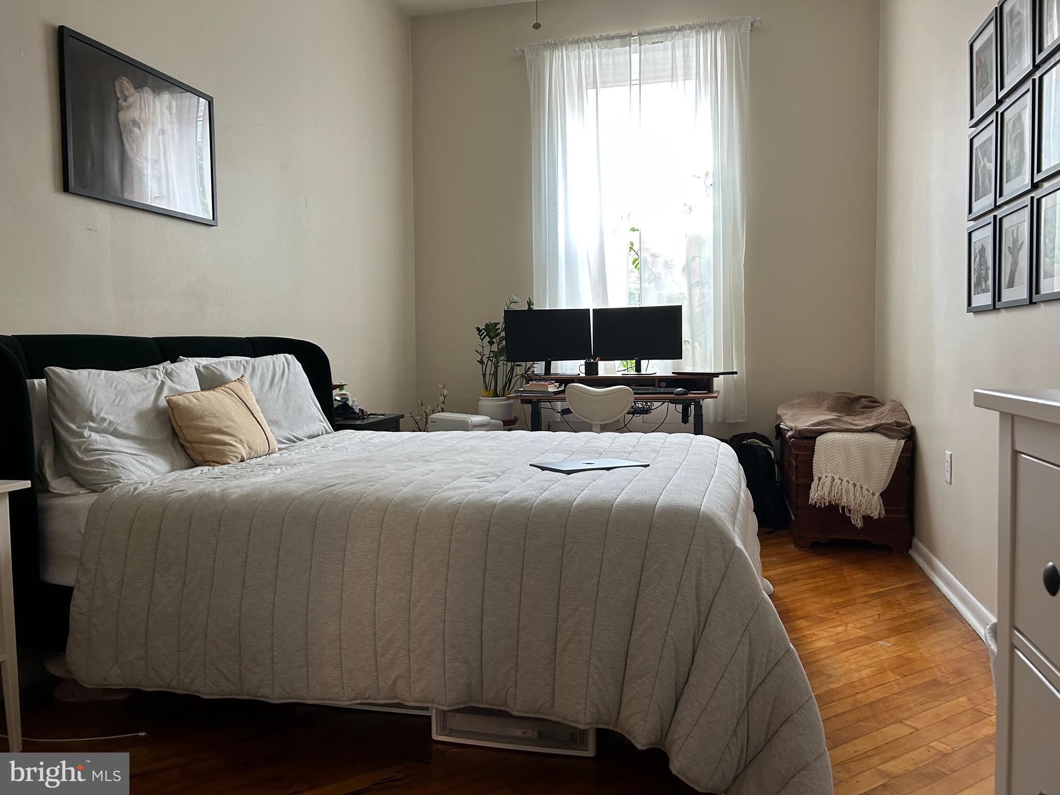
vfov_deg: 53.1
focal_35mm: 26
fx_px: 796
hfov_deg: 67.3
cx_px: 530
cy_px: 398
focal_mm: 5.7
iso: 200
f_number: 1.5
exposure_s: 1/60
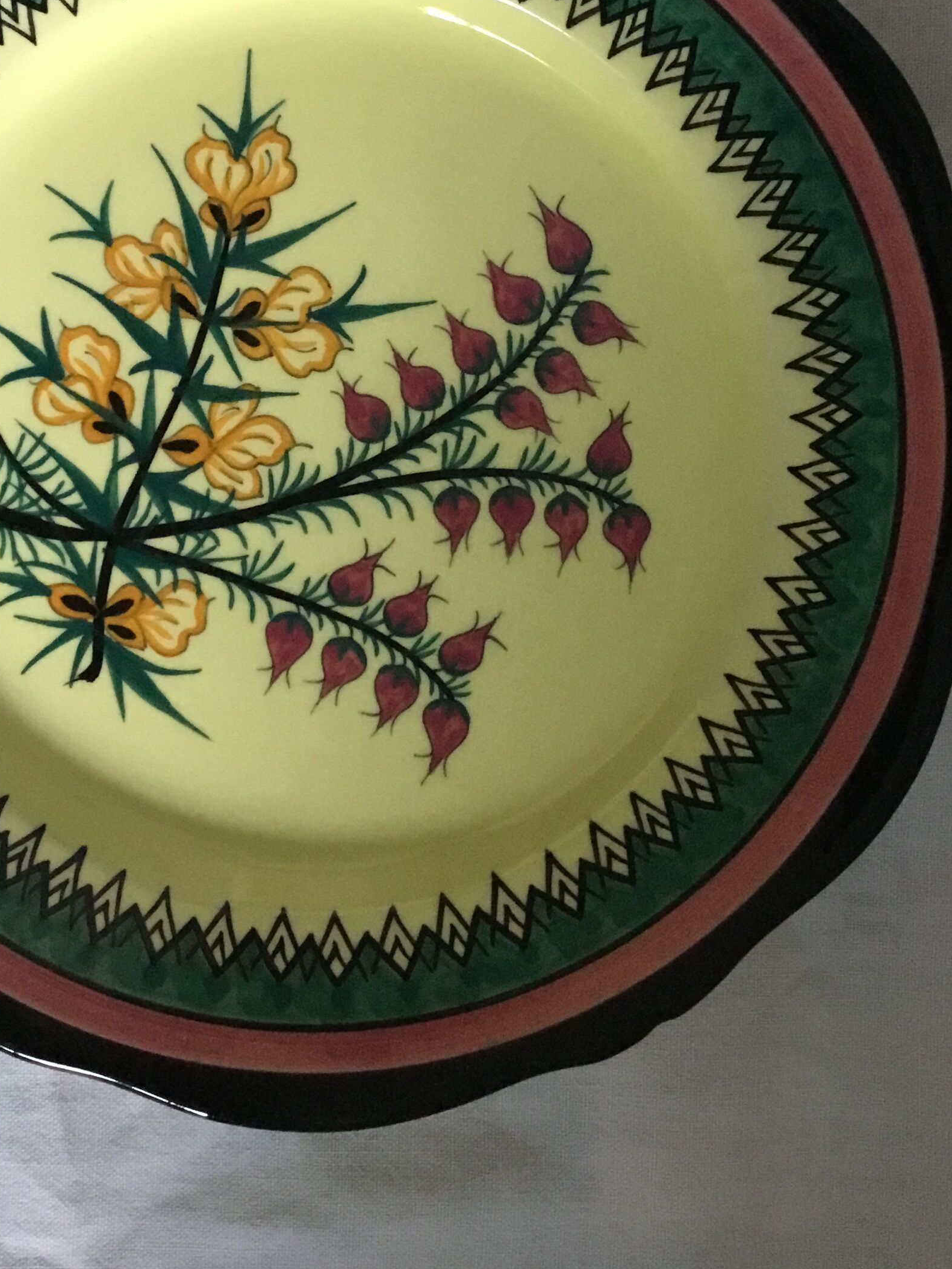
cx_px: 305
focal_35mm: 48
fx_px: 1760
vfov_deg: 38.9
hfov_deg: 30.0
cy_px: 359
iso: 250
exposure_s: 1/25
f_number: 2.4
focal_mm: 3.3
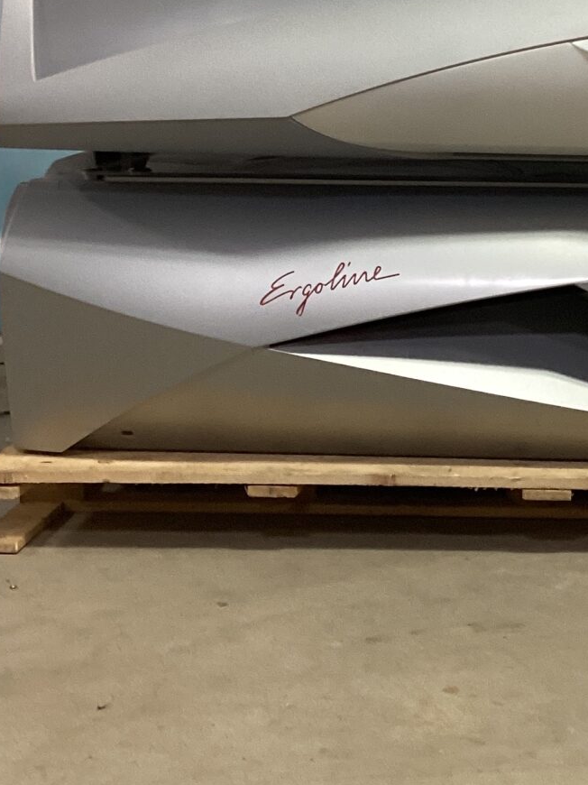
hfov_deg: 19.8
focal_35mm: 73
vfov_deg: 26.5
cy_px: 267
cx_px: 525
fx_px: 1654
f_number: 2.4
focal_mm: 3.3
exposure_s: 1/60
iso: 200
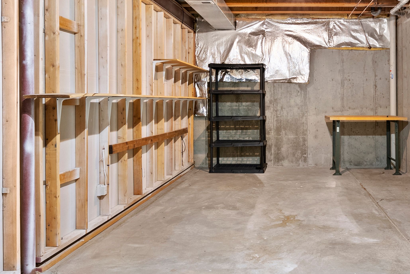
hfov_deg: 52.8
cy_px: 111
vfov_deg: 37.8
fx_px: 399
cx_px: 288
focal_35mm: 35
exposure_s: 1
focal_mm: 17
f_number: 8
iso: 640
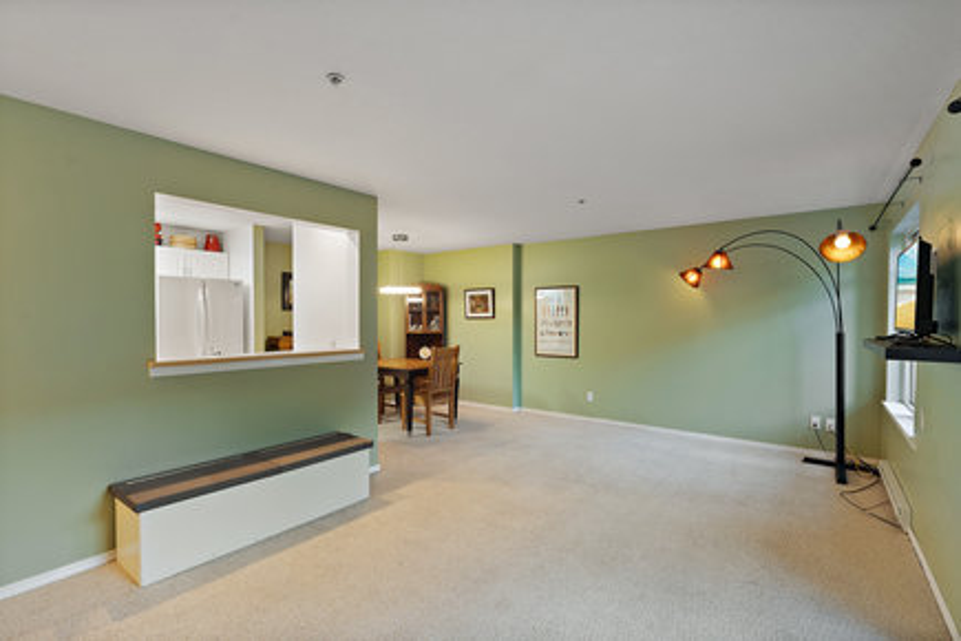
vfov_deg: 73.7
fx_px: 427
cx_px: 480
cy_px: 320
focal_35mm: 16
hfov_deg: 96.7
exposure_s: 1/1.25
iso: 400
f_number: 7.1
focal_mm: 16
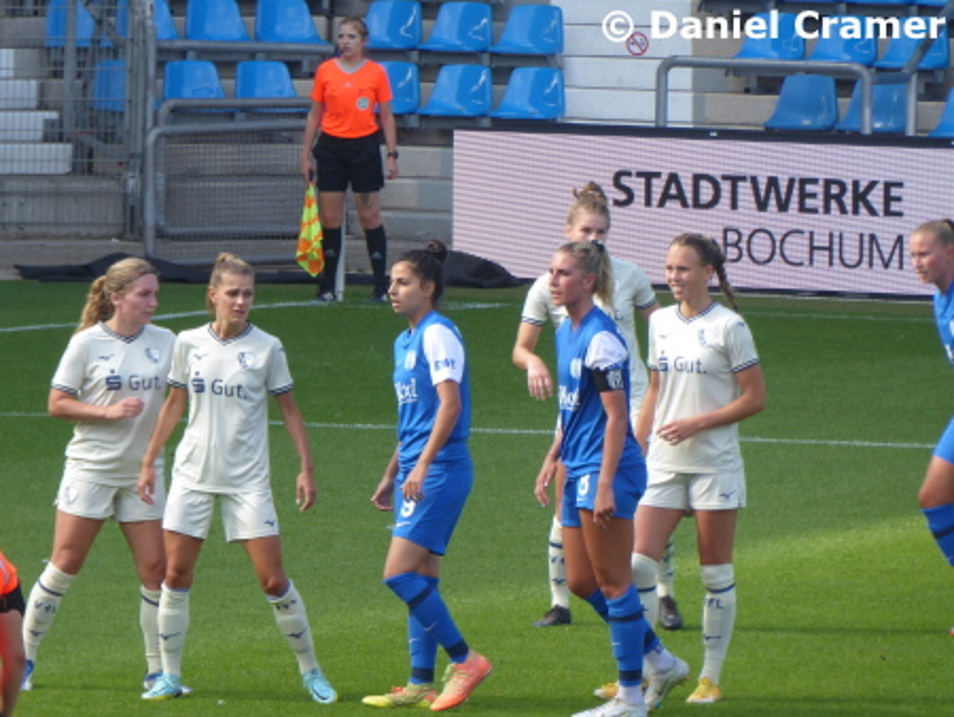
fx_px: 14807
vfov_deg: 2.8
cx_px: 477
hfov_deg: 3.7
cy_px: 358
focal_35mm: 537
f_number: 6.1
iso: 125
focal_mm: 96.2
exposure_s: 1/100
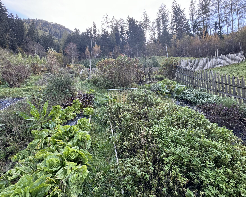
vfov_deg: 80.2
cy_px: 106
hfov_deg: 93.1
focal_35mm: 16
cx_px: 121
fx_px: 116
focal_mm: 2.22
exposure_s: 1/99
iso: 64
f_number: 2.2
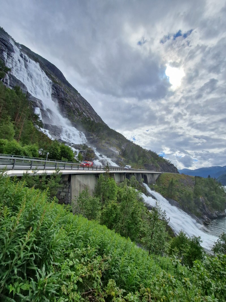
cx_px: 113
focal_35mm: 13
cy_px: 151
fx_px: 113
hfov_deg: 89.9
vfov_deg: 106.2
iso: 50
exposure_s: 1/4576
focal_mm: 2.2
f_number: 2.2
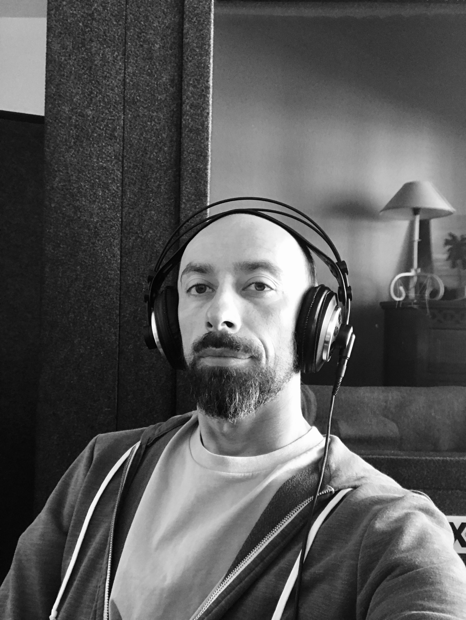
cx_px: 233
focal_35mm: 32
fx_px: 574
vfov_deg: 56.8
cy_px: 310
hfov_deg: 44.2
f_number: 2.2
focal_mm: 2.87
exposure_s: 1/30
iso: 125
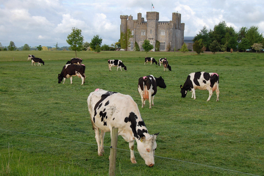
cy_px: 88
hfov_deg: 35.1
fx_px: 418
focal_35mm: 57
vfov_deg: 23.8
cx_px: 132
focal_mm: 38
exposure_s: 1/250
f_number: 8
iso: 200
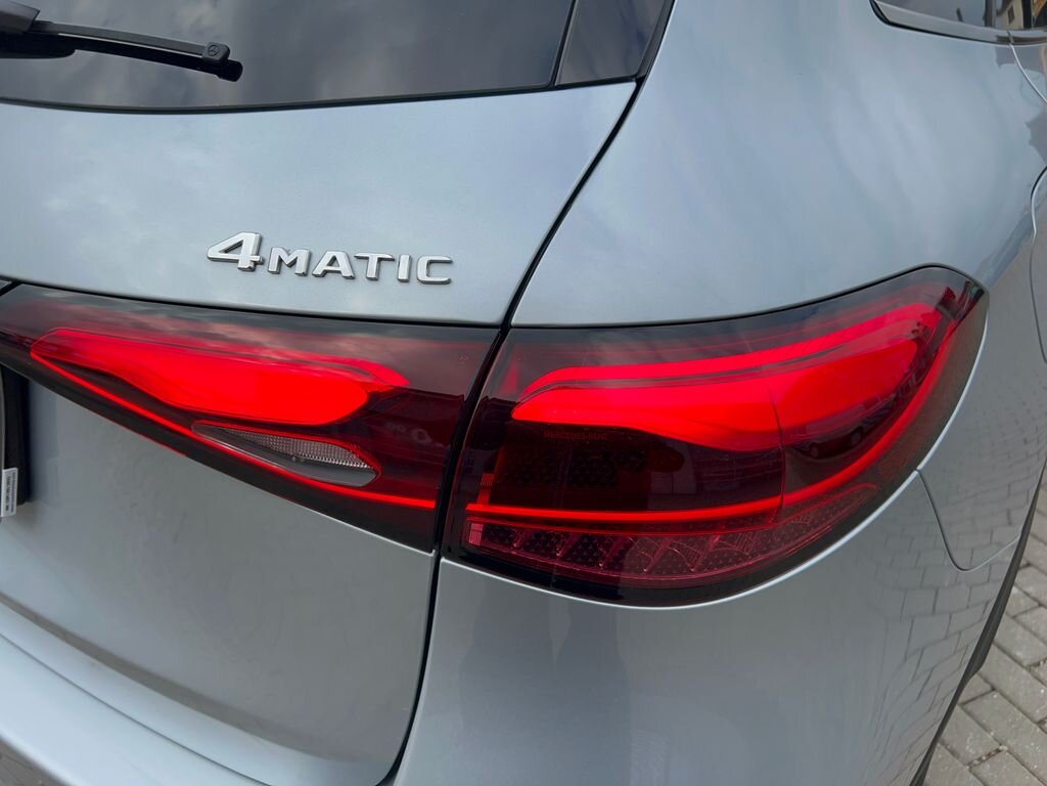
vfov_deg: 53.1
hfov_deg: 67.3
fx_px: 786
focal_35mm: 26
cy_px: 393
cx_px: 524
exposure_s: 1/1112
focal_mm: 5.7
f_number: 1.5
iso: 50
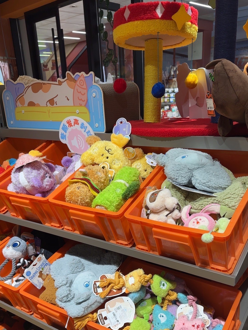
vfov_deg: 34.9
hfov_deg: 26.6
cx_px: 124
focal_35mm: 55
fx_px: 525
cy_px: 165
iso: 64
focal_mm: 6.86
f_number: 1.78
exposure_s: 1/100
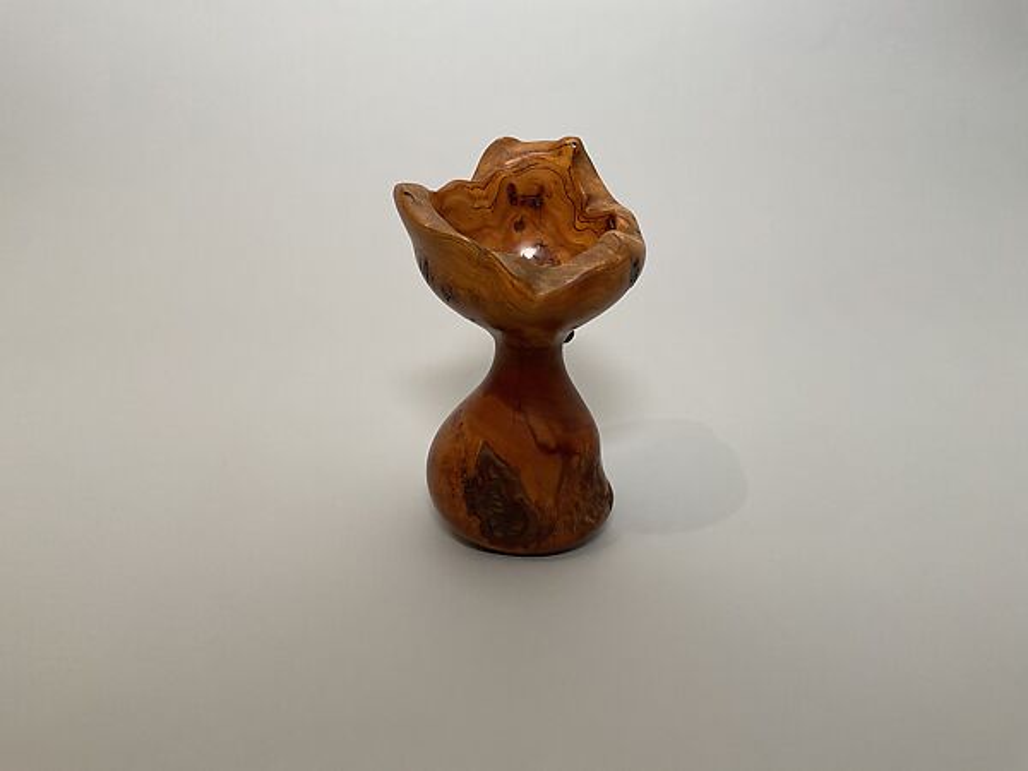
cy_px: 386
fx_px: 861
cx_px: 514
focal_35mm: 29
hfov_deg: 61.7
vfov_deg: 48.2
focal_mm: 3
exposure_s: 1/60
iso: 80
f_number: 1.8
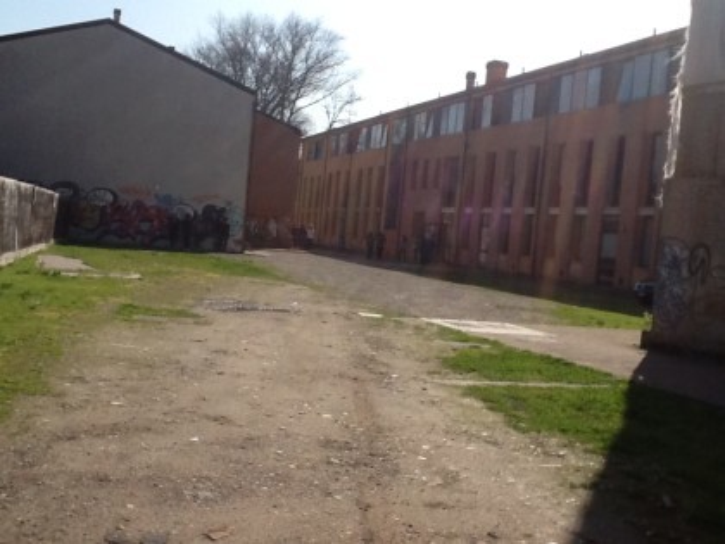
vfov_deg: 32.9
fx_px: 922
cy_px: 272
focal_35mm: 44
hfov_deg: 42.9
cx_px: 362
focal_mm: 2.03
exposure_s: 1/2058
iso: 40
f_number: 2.4
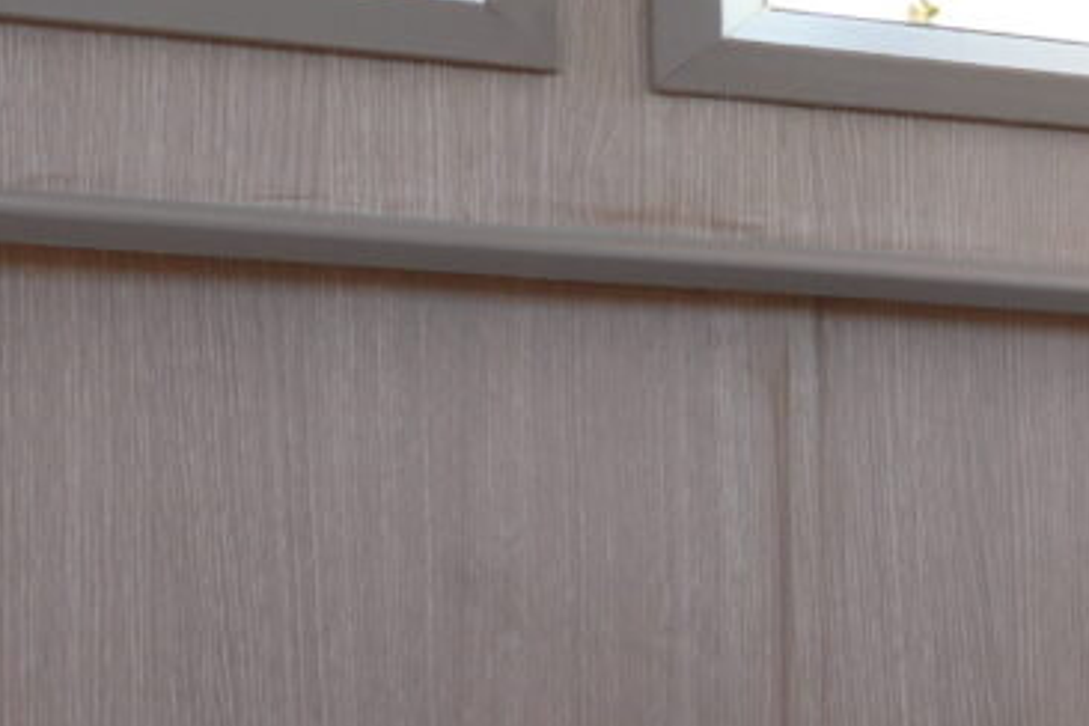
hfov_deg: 14.6
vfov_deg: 16.5
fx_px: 2480
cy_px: 567
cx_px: 2666
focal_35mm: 82
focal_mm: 10
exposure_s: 1/30
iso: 160
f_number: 8
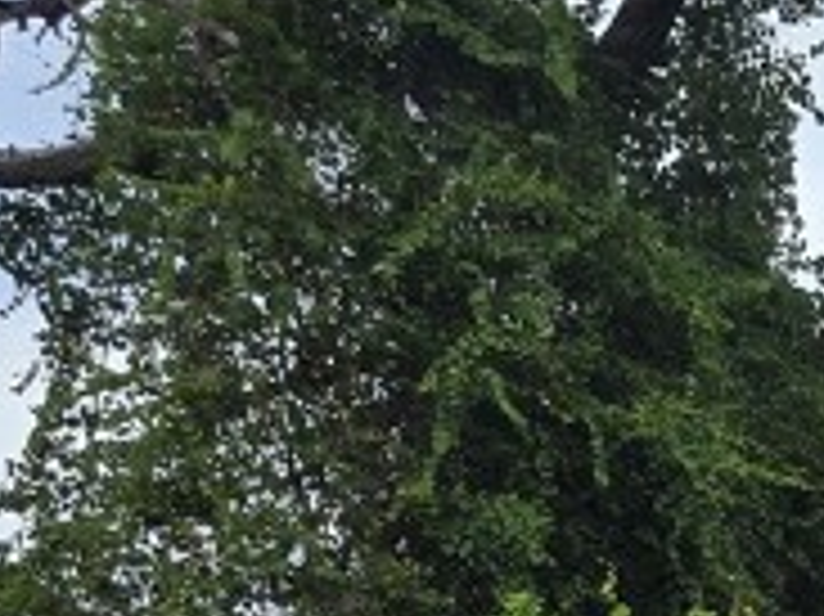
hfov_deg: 12.3
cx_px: 1932
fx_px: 3069
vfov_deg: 10.2
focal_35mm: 129
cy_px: 1385
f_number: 1.7
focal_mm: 6.3
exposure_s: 1/752
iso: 12
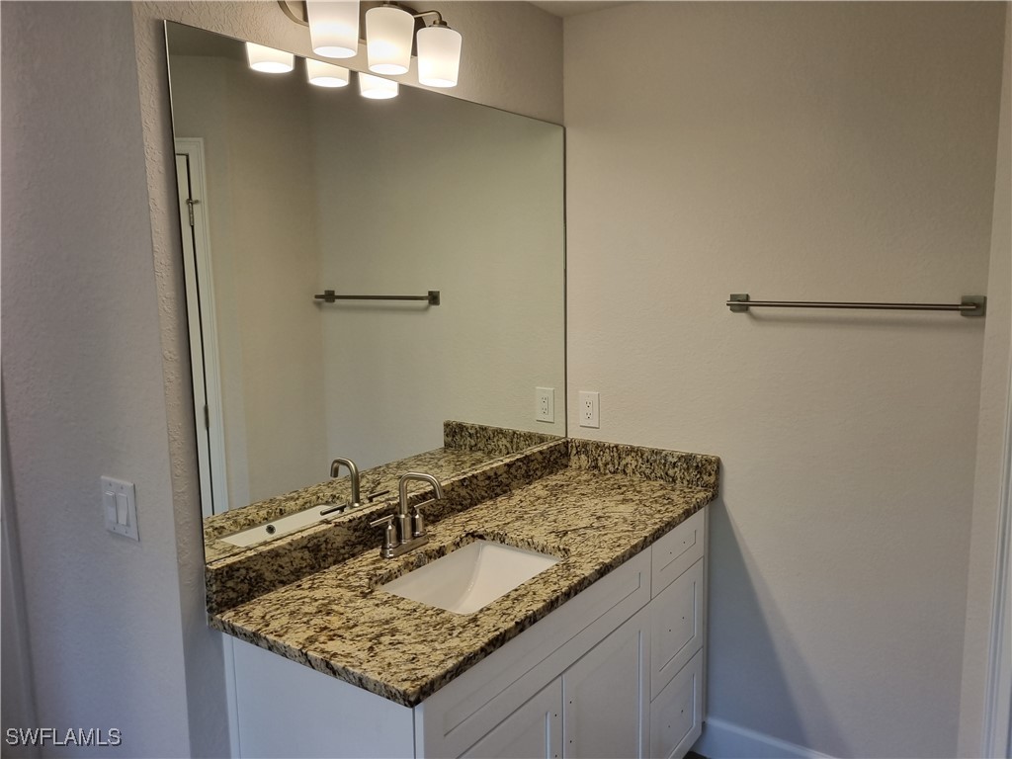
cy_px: 380
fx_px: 760
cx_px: 506
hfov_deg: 67.3
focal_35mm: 26
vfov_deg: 53.1
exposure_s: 1/120
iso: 80
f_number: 1.8
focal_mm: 5.4
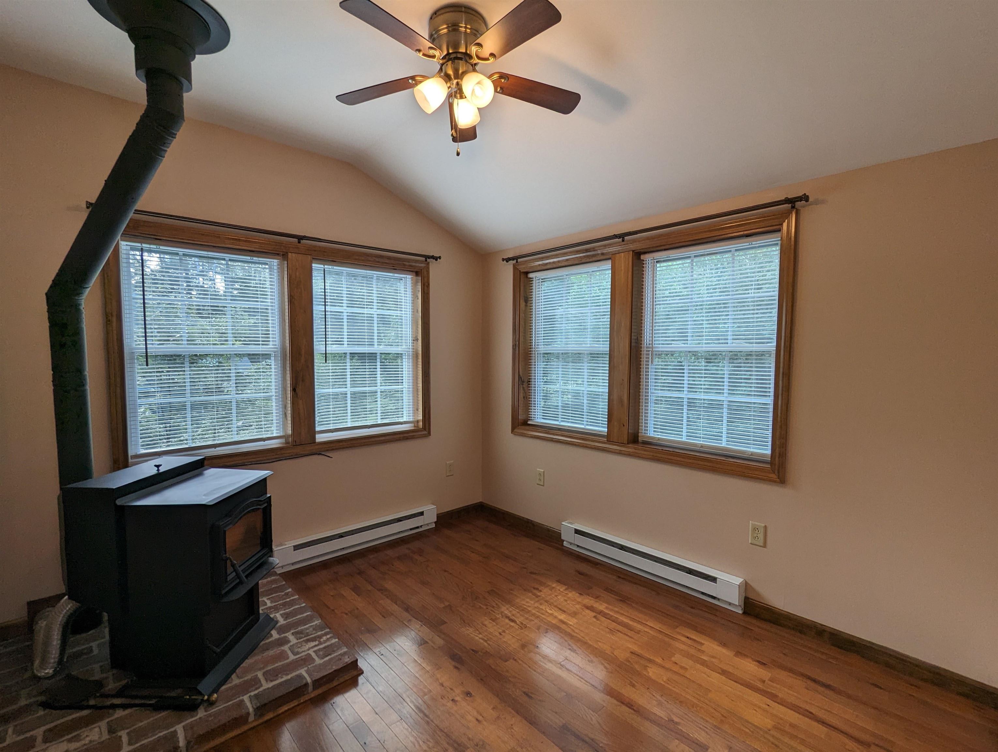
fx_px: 462
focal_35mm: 16
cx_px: 499
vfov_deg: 78.2
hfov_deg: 94.4
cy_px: 376
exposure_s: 1/129
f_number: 2.2
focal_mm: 2.35
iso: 50
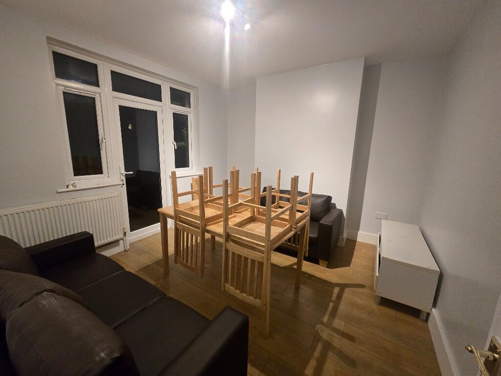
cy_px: 188
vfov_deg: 89.9
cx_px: 250
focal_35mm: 13
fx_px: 188
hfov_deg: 106.2
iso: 640
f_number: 2.2
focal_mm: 2.2
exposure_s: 1/60
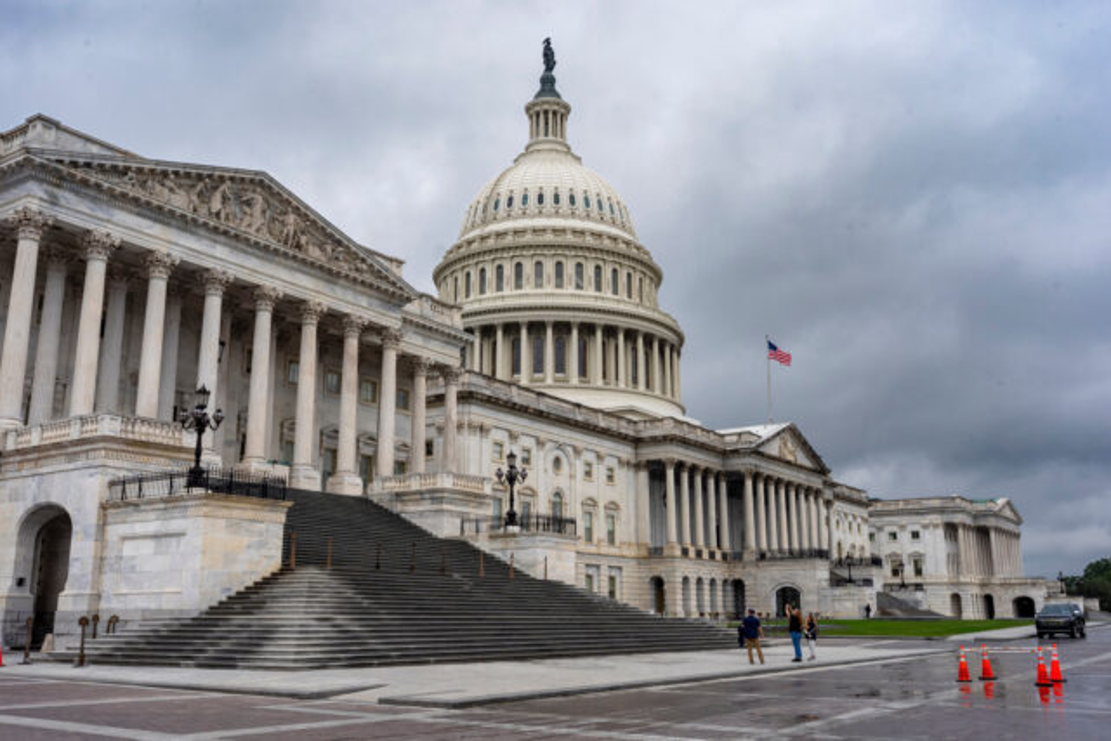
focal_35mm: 35
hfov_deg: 54.4
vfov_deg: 37.9
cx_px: 556
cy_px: 370
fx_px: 1080
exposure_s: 1/400
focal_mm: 35
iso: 500
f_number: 14
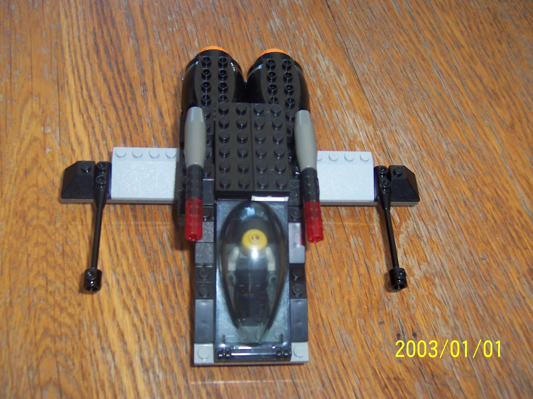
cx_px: 266
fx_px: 554
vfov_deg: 39.7
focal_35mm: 36
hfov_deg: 51.4
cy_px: 200
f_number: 2.8
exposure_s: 1/60
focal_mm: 5.6
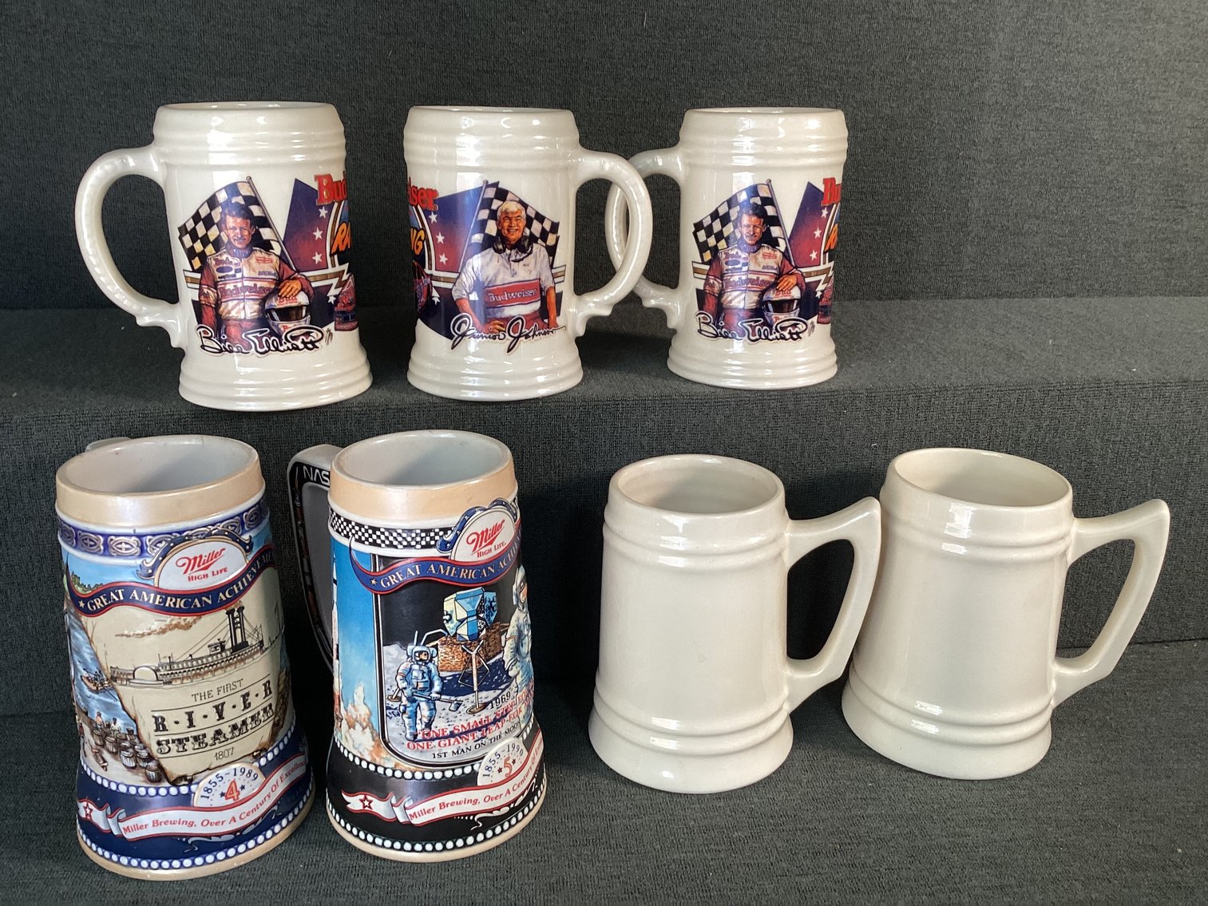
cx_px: 604
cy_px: 453
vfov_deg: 45.4
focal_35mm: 31
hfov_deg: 58.3
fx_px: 1082
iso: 100
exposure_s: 1/60
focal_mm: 3.3
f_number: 2.4
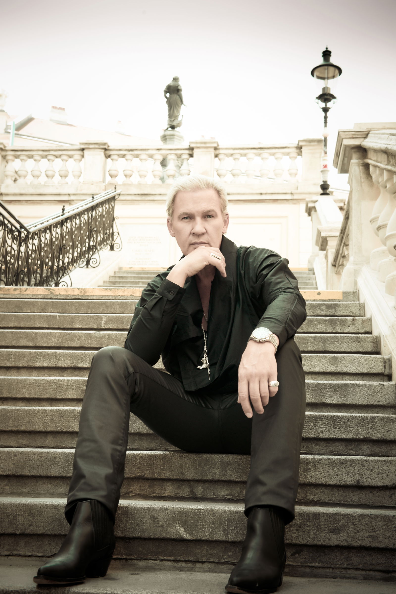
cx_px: 198
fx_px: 825
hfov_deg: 27.0
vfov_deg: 39.6
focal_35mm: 50
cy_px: 297
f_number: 9
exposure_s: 1/100
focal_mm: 50
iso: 640
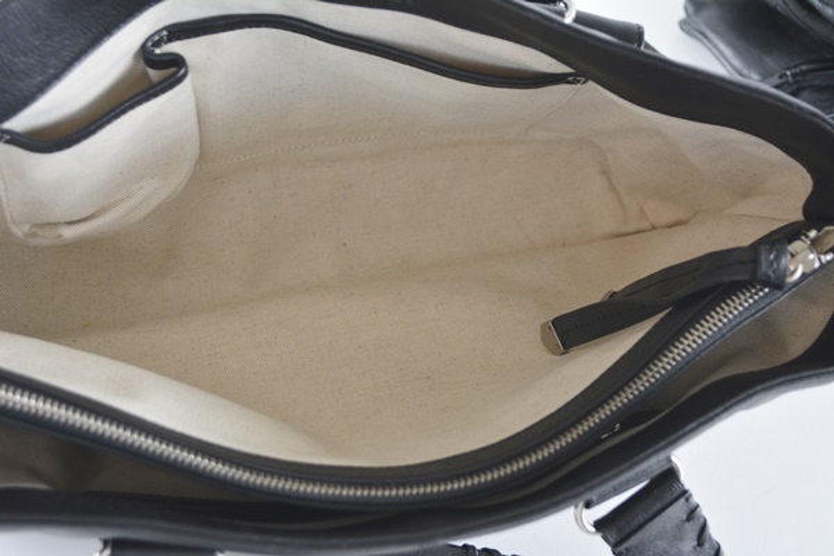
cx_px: 417
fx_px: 1251
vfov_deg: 25.1
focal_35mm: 54
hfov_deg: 36.9
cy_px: 278
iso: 450
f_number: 5
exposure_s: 1/60
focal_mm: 36
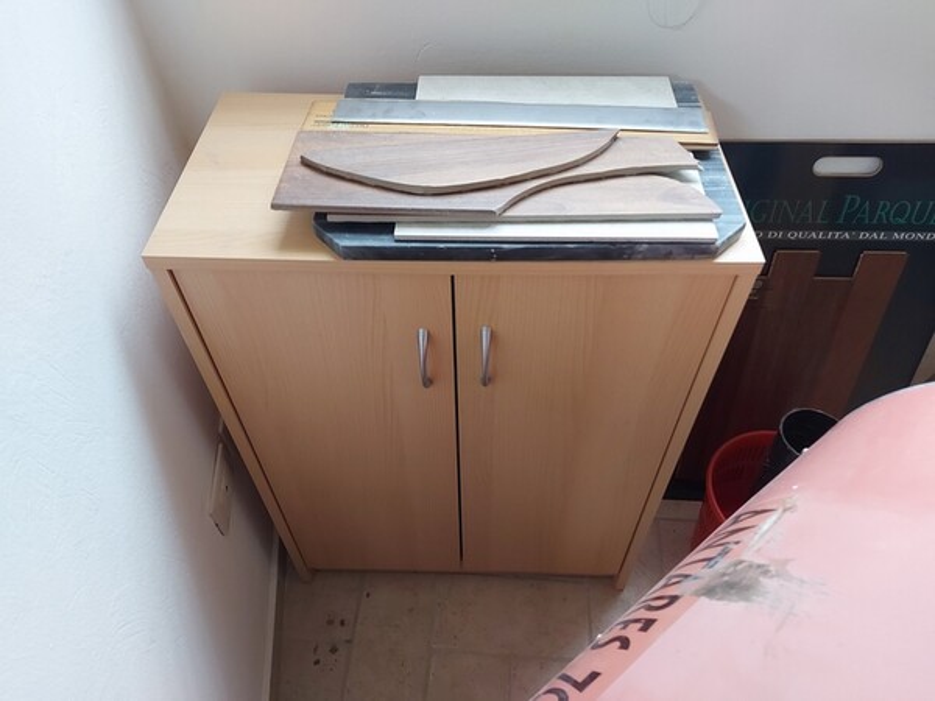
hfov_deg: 71.6
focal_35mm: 24
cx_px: 468
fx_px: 648
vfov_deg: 56.8
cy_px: 350
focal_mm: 5.23
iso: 250
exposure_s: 1/33
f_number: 1.8
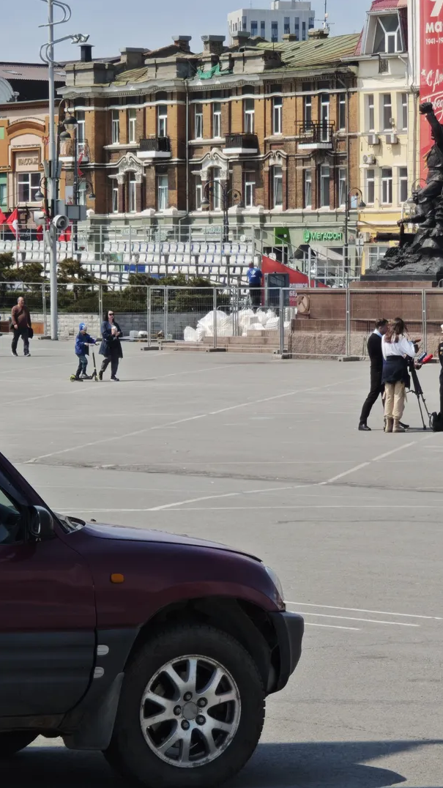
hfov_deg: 6.9
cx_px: 407
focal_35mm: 175
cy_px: 394
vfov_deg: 12.3
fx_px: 3656
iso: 50
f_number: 2
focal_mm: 9
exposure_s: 1/866
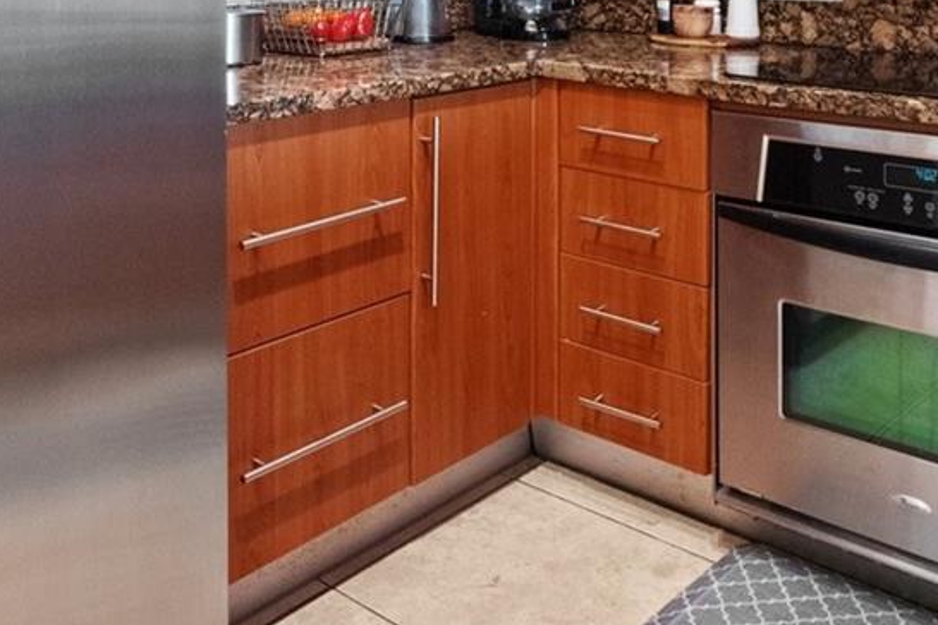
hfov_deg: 47.4
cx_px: 484
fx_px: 1068
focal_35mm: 41
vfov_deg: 30.2
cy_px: -11
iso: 5000
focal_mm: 14
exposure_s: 1/13
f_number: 8
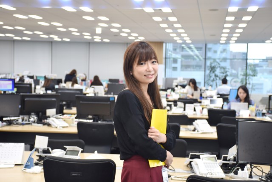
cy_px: 91
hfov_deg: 29.8
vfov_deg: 20.2
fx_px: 510
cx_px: 136
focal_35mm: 68
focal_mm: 45
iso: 250
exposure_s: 1/13
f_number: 4.5
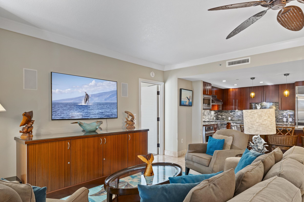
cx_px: 141
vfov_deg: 57.0
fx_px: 186
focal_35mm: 22
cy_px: 116
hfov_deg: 78.5
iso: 100
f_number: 8
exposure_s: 2.5
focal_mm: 17
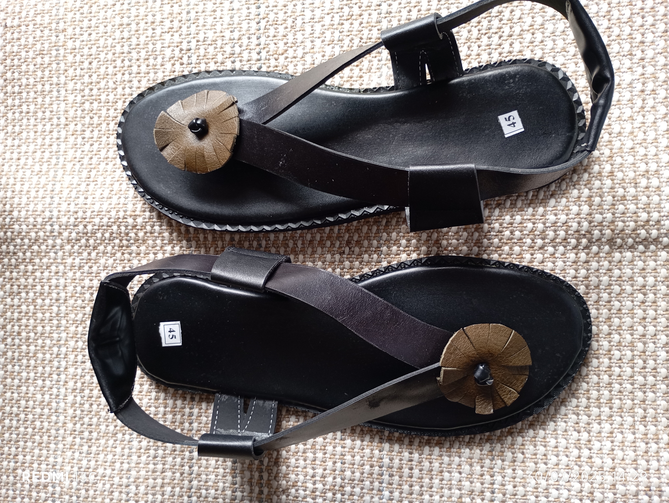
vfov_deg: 49.9
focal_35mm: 28
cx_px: 334
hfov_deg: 63.4
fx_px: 542
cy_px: 252
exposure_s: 1/33.3
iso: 557
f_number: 1.8
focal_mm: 4.27
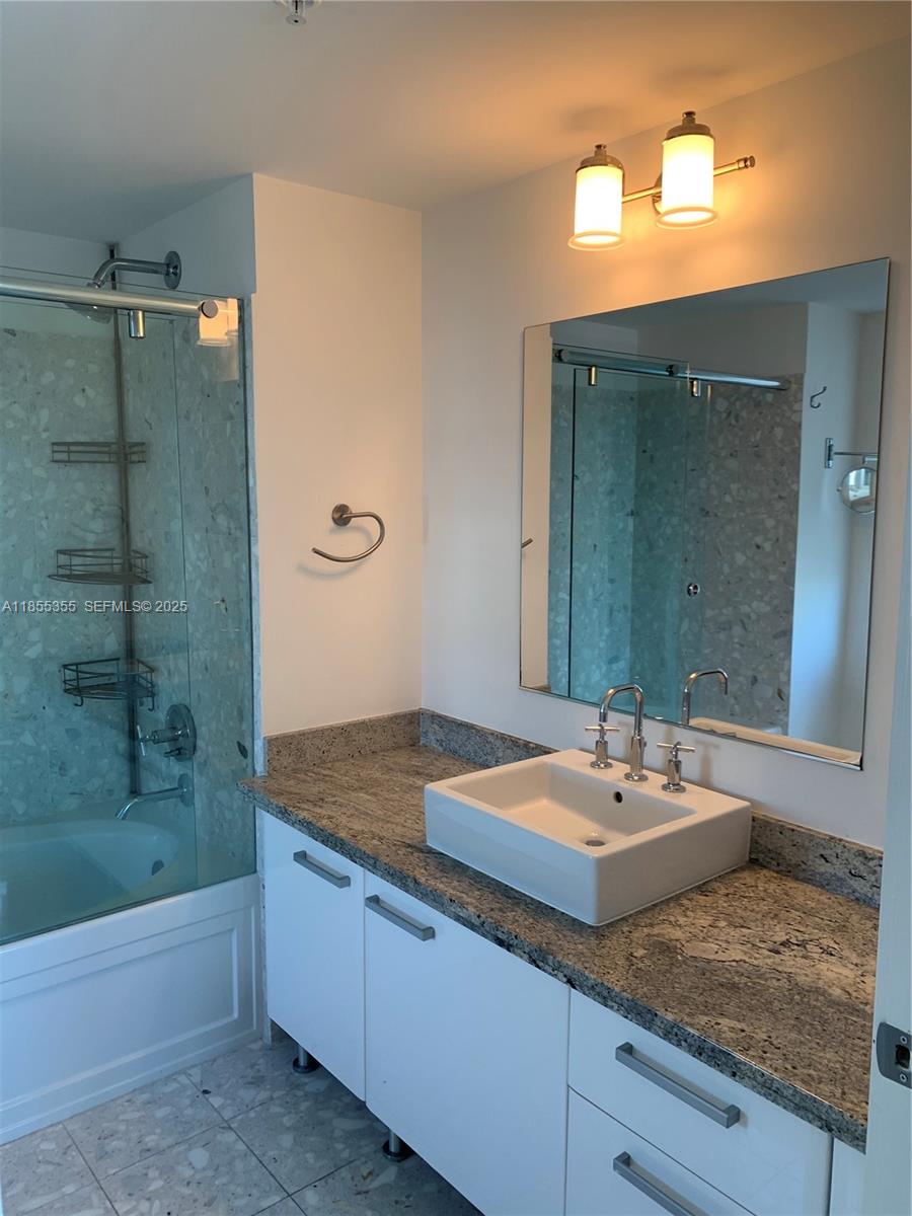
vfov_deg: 67.3
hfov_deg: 53.1
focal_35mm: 26
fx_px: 913
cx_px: 456
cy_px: 608
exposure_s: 1/120
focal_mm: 4.25
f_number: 1.8
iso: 80
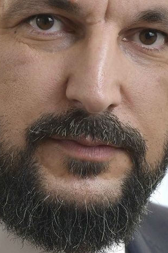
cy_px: 229
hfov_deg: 1.7
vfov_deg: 2.5
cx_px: 64
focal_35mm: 829
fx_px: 5811
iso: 800
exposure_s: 1/200
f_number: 4.5
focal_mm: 185
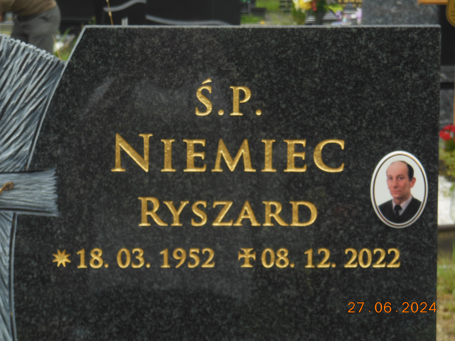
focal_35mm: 111
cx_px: 228
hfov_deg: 17.7
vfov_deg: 13.3
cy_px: 170
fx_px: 1459
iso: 125
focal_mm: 19.7
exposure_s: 1/250
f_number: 4.8
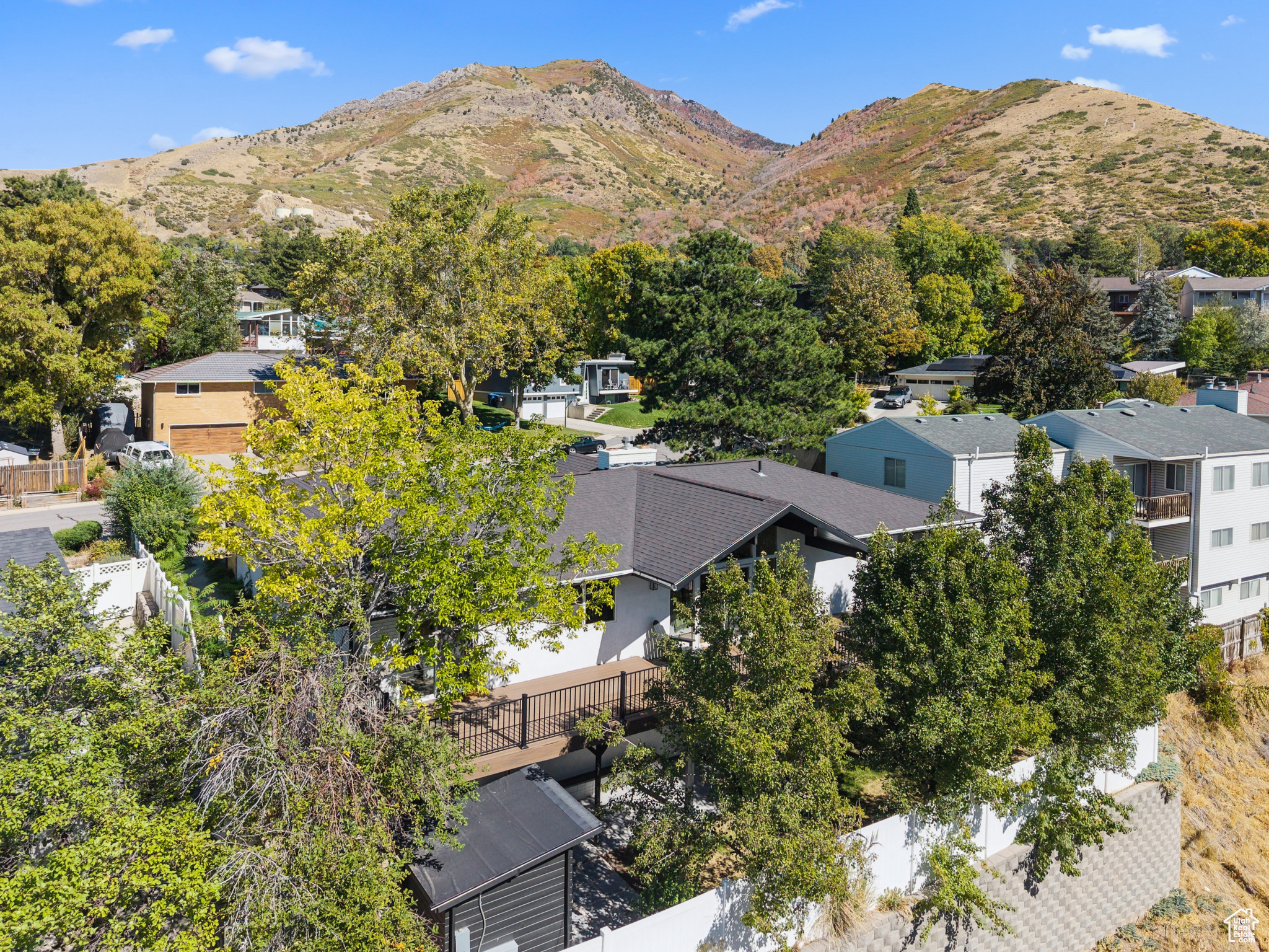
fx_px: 880
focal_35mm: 24
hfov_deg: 71.6
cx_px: 634
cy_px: 476
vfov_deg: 56.8
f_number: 1.8
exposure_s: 1/5000
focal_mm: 8.7
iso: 230
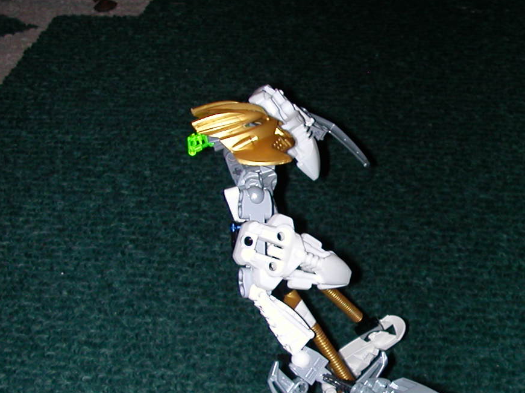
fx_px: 1031
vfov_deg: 21.5
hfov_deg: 28.1
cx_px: 409
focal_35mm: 68
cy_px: 276
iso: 100
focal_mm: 5.6
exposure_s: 1/59.9
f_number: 2.7
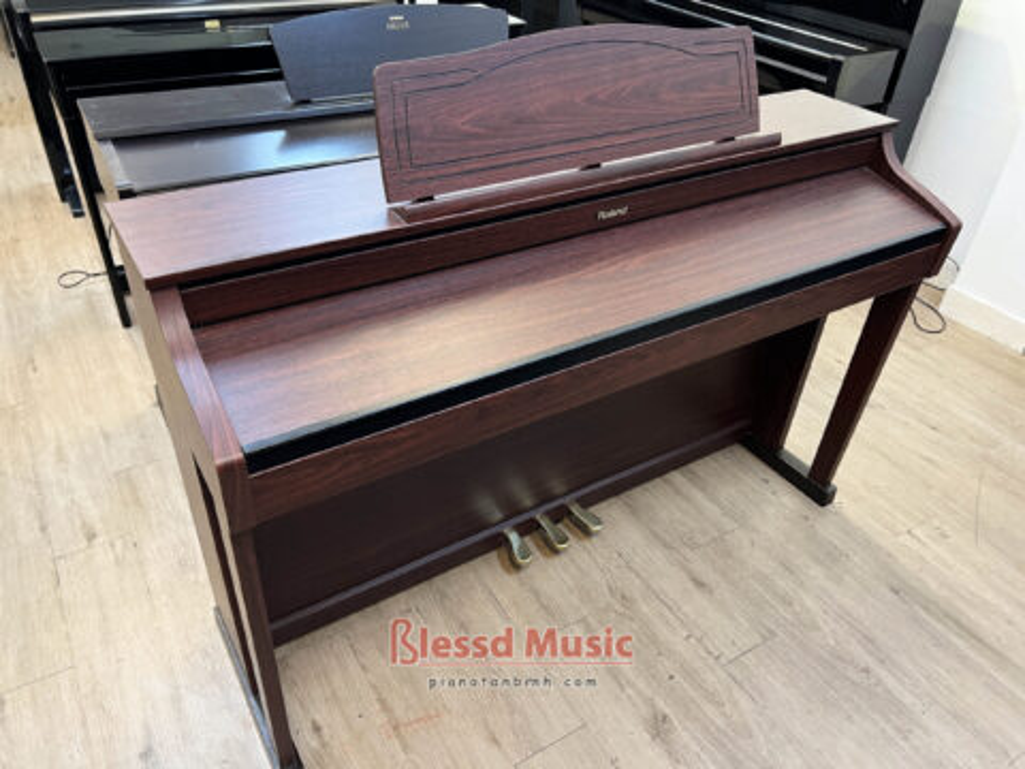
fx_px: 770
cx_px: 512
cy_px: 384
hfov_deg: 67.3
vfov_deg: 53.1
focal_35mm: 26
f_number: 1.5
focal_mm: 5.7
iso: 160
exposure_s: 1/50
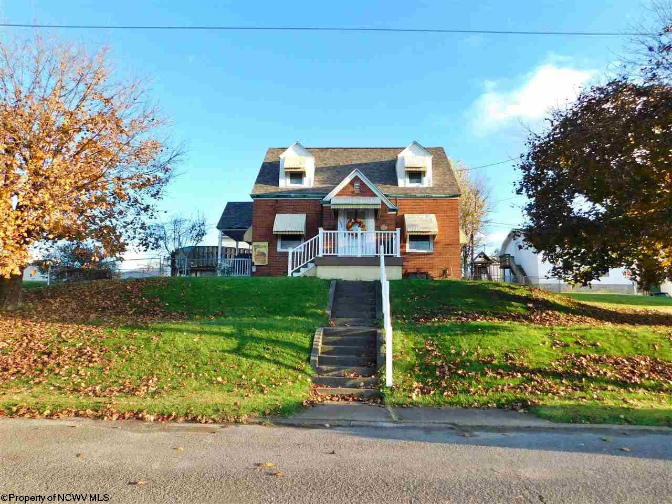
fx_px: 446
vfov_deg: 58.9
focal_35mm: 23
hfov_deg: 73.9
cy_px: 252
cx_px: 336
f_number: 3
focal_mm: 4
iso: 125
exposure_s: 1/320
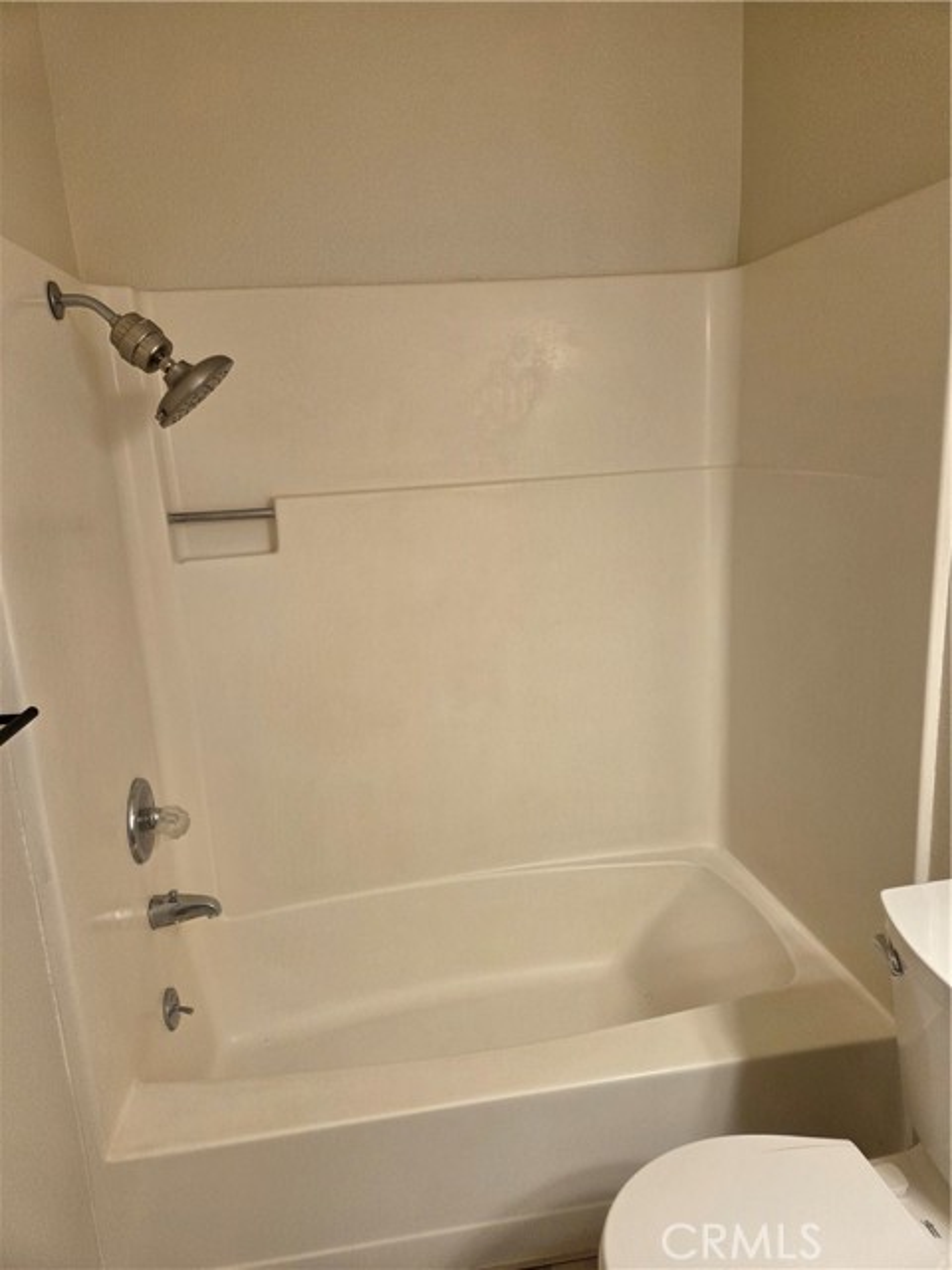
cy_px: 635
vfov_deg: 73.9
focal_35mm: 23
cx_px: 476
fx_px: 843
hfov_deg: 58.9
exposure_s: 1/120
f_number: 1.8
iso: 250
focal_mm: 5.4
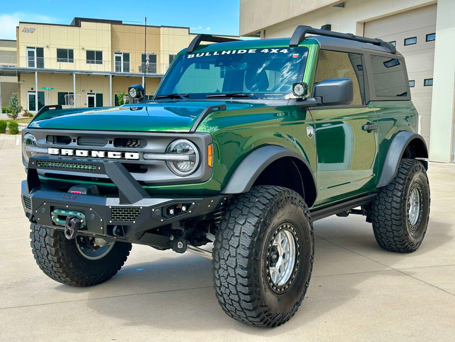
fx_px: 631
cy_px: 171
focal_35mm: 48
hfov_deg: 39.7
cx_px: 228
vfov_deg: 30.3
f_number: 1.78
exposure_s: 1/1009
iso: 80
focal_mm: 6.86
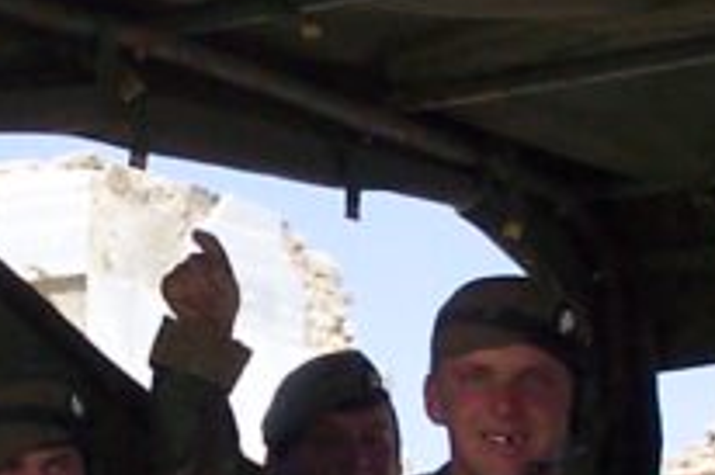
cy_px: 402
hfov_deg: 10.1
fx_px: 4048
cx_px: 177
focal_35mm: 204
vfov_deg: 6.7
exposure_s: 1/90
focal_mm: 7.5
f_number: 9.5
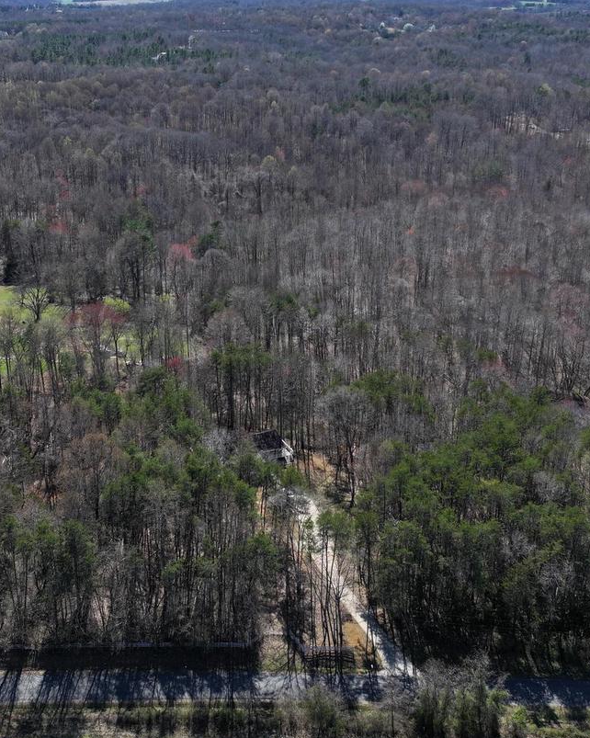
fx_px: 917
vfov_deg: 43.8
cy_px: 348
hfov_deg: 35.6
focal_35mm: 42
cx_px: 262
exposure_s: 1/3200
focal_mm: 12.29
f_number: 2.8
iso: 280
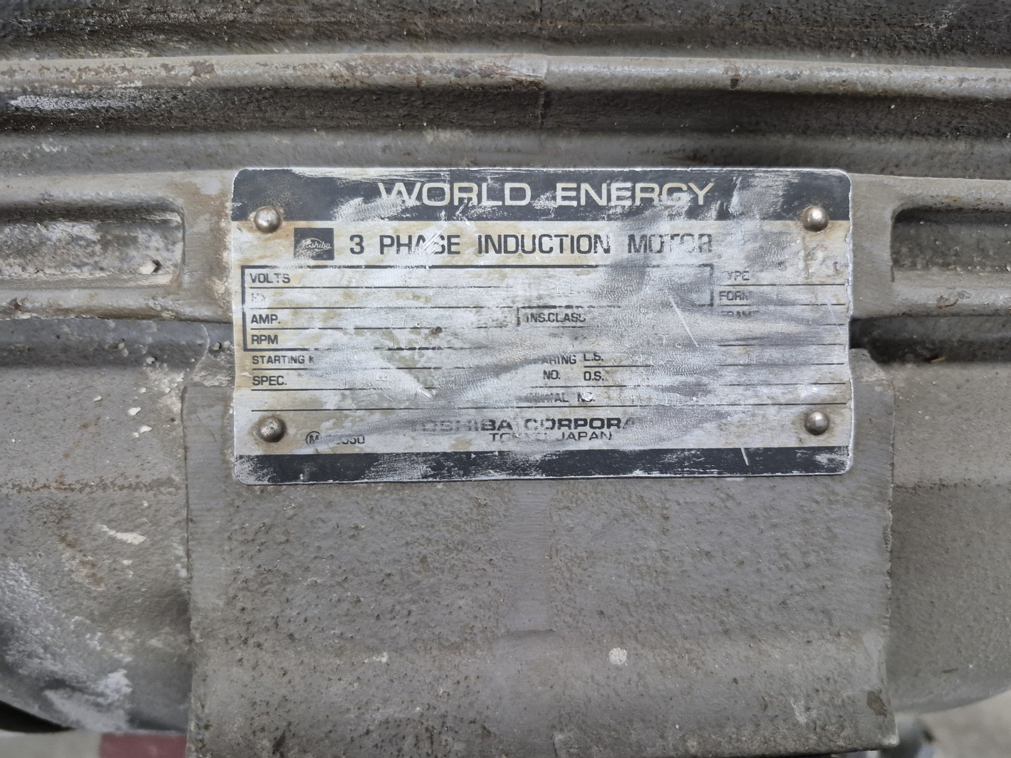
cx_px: 506
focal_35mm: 23
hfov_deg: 73.9
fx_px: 672
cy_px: 379
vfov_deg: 58.9
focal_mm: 5.4
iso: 640
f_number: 1.8
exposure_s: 1/120
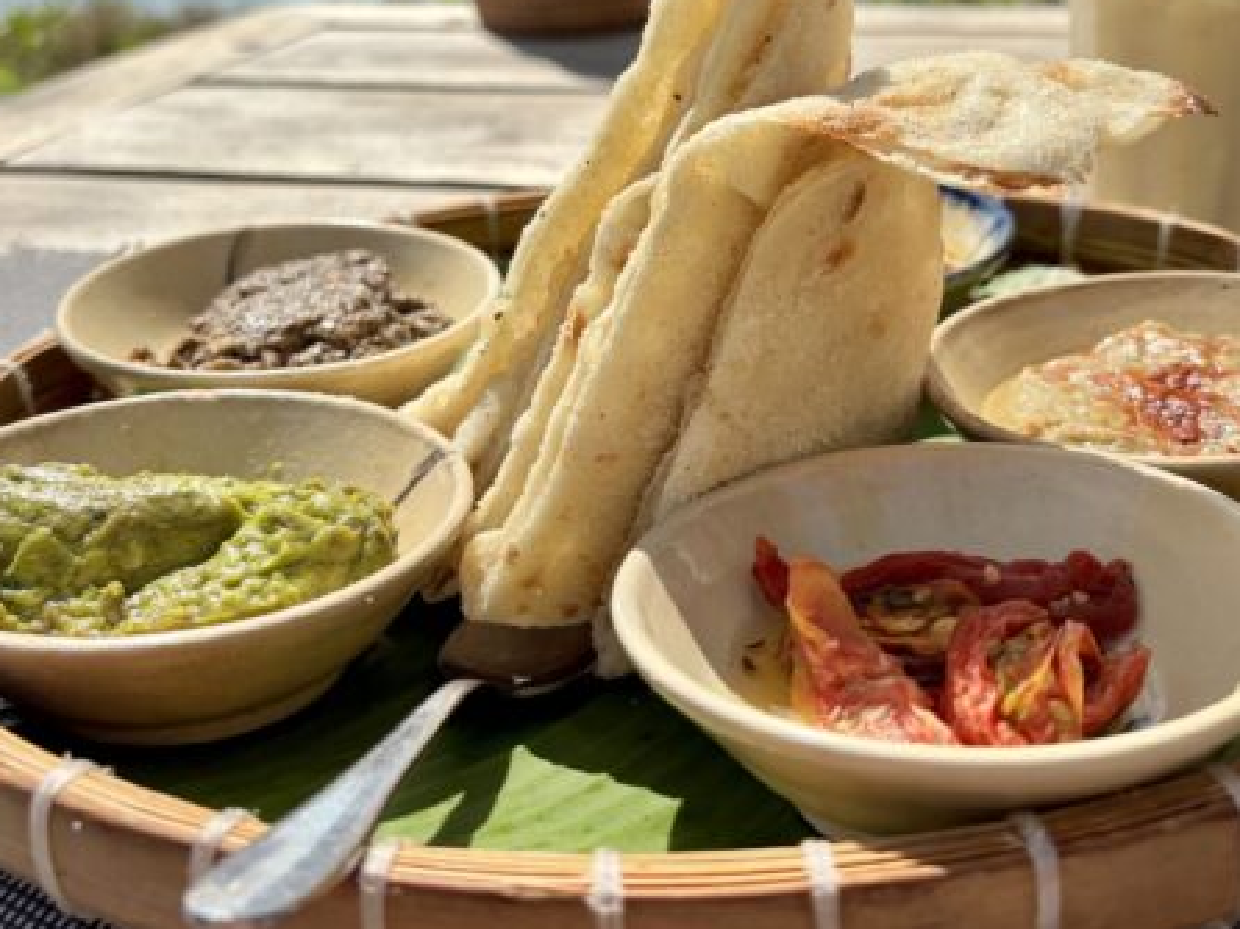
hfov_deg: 44.7
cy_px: 267
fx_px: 1504
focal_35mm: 42
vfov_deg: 33.8
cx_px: 690
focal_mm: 5.96
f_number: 1.6
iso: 50
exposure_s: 1/2242
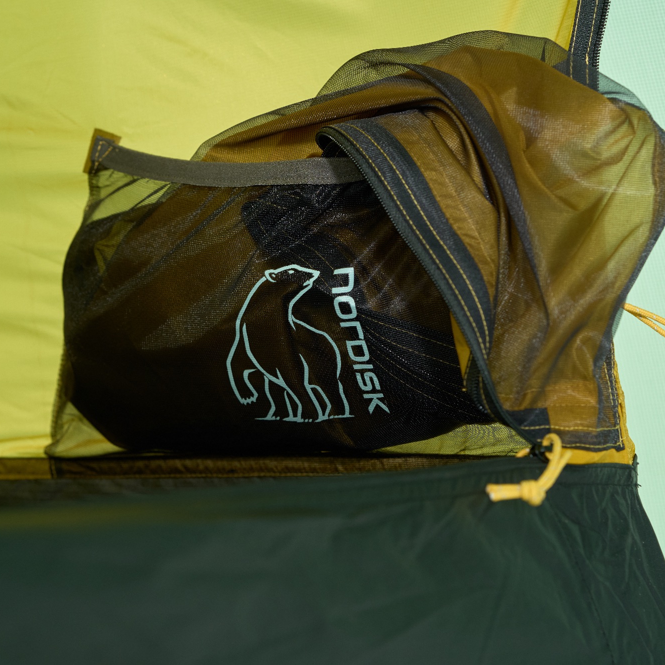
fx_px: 2499
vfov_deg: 15.2
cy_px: 332
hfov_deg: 15.2
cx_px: 309
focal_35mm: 115
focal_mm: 90
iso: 640
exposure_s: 1/125
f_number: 6.3
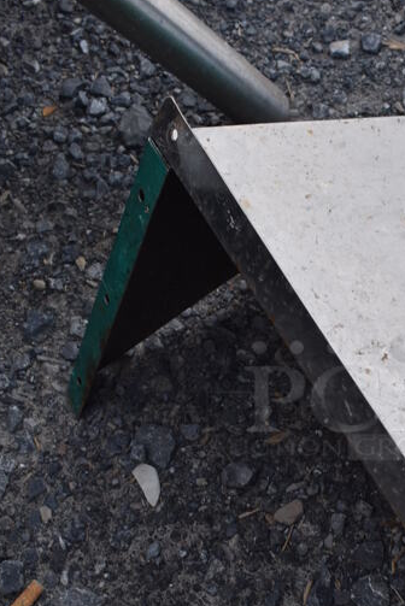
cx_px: 334
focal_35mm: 49
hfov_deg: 26.9
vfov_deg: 39.9
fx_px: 826
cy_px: 397
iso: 200
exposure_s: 1/250
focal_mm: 18
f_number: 6.3
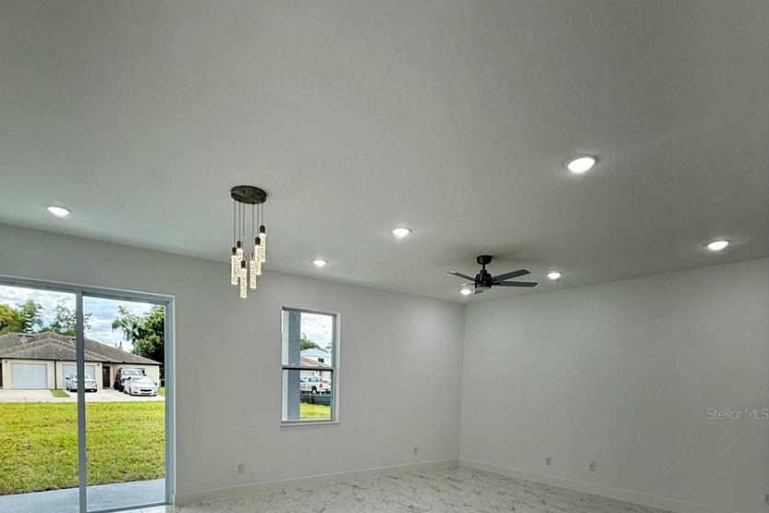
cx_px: 356
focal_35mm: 21
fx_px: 449
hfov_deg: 81.1
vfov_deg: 55.2
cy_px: 413
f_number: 2.2
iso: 64
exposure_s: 1/187
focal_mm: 2.22
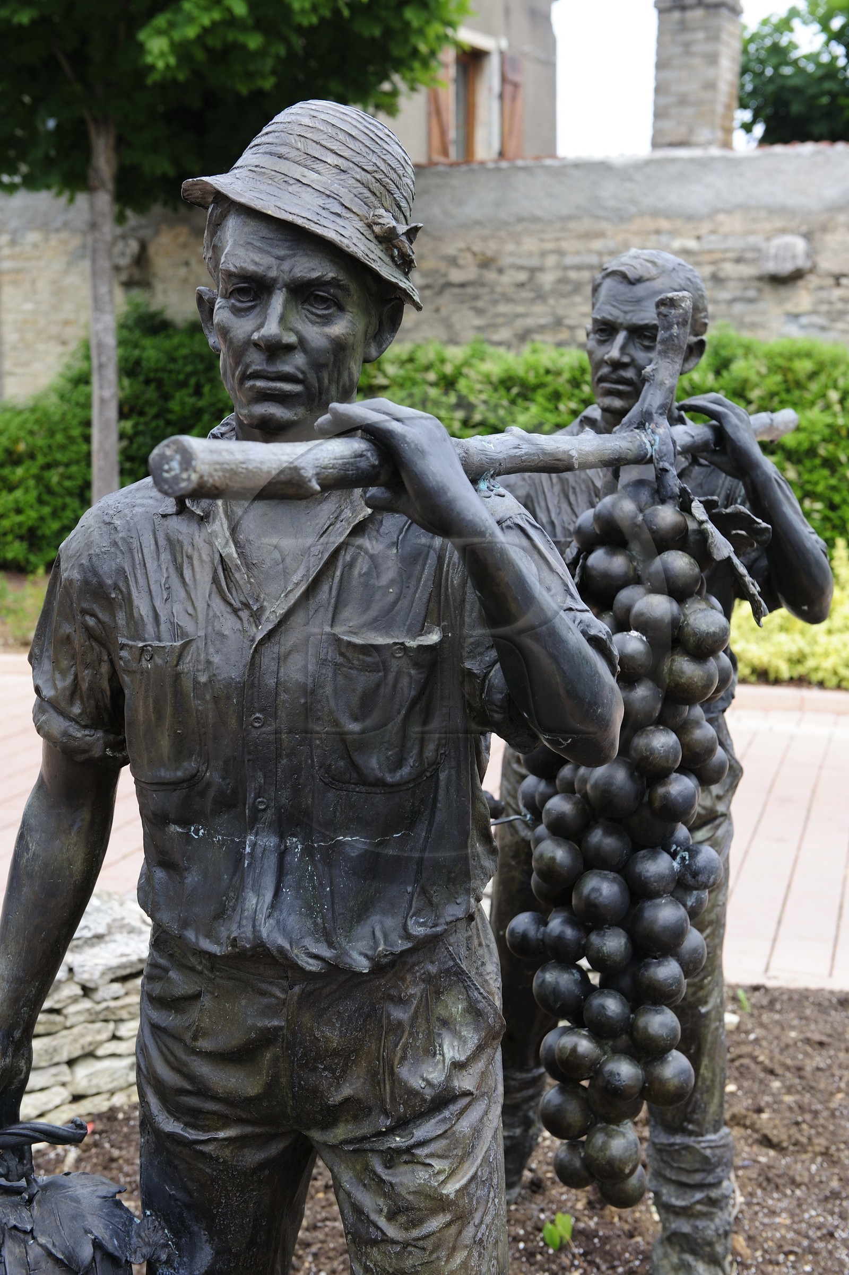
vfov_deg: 36.3
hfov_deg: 24.6
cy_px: 638
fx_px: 1948
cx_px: 424
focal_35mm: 55
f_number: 6.3
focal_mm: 55
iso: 200
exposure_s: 1/160
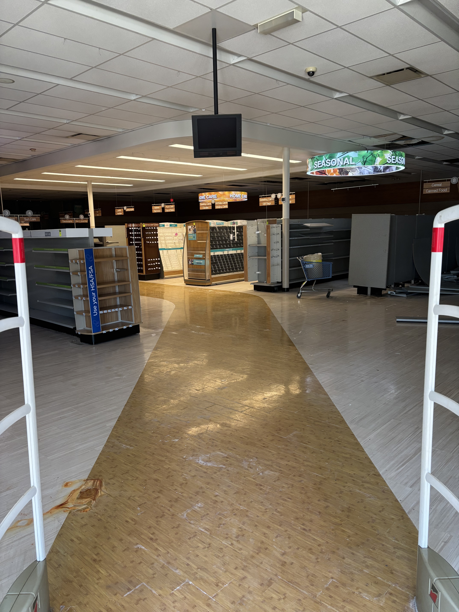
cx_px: 230
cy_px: 306
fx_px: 460
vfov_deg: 67.3
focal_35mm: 26
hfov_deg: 53.1
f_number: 1.6
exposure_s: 1/81
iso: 125
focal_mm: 5.96
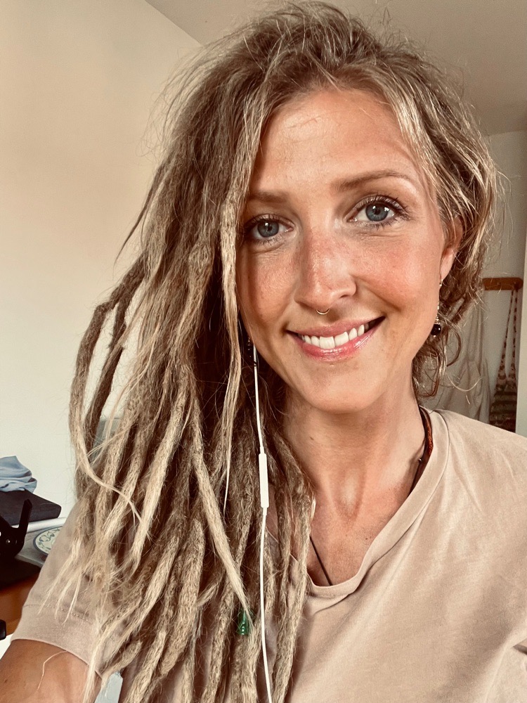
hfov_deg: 46.8
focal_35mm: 30
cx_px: 264
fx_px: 609
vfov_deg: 60.0
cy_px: 352
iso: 250
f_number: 2.2
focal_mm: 2.71
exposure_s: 1/60
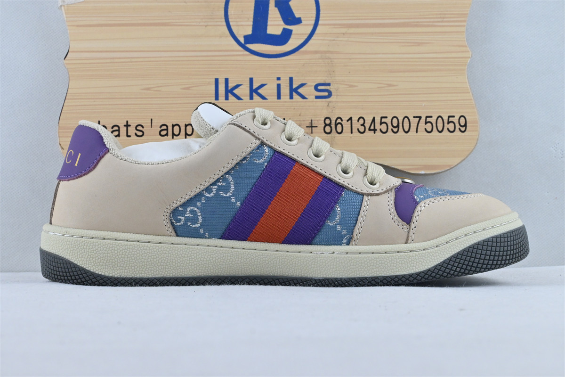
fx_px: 871
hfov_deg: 35.9
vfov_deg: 24.4
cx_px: 282
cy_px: 188
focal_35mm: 56
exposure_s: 1/160
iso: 1000
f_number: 10
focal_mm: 37
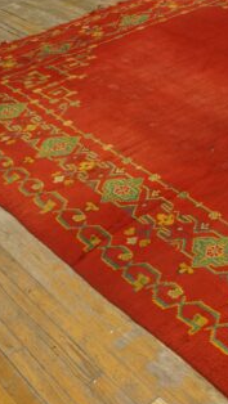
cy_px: 201
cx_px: 271
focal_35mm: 54
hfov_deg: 20.8
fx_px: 579
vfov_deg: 38.5
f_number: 4
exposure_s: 1/60
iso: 640
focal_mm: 18
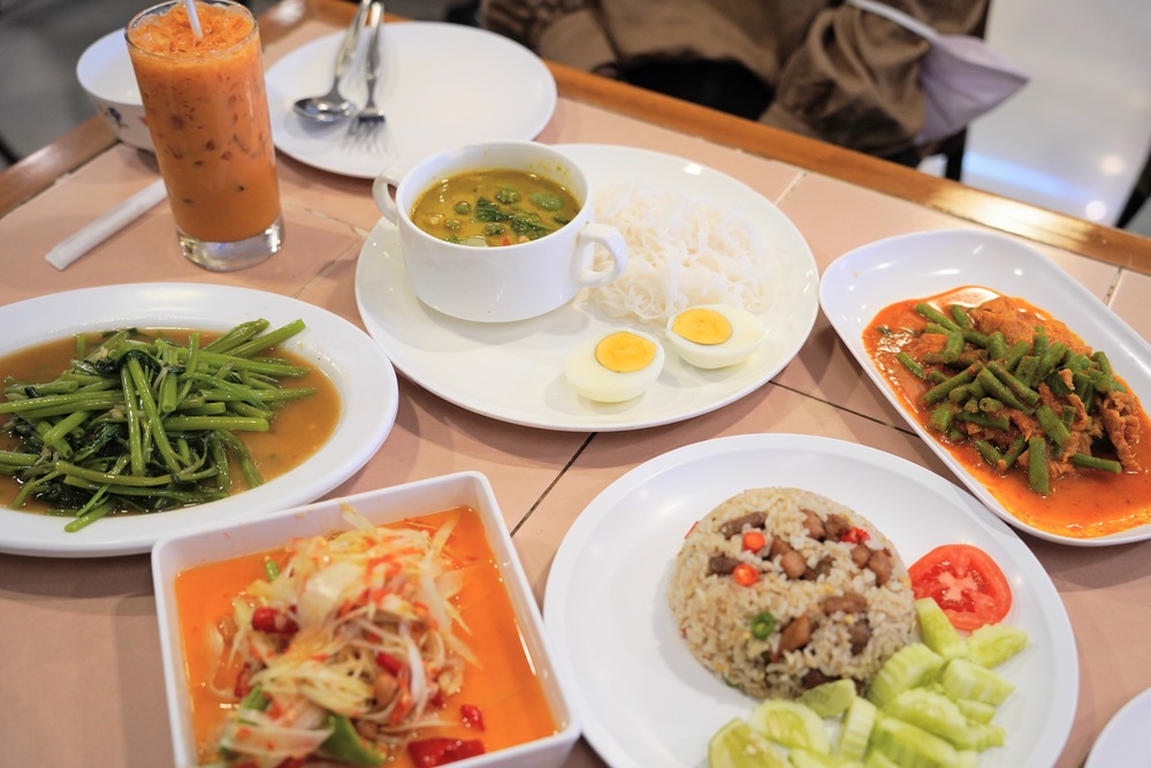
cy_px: 384
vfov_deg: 32.5
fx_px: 1317
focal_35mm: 41
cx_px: 576
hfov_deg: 47.2
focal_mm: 41.2
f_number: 4
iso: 1600
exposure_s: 1/160
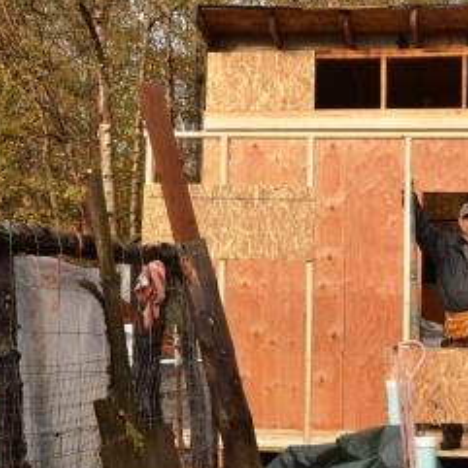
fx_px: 1162
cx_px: 350
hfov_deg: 22.6
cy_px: 238
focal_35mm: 76
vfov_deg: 22.8
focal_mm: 32
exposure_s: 1/125
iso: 800
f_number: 16
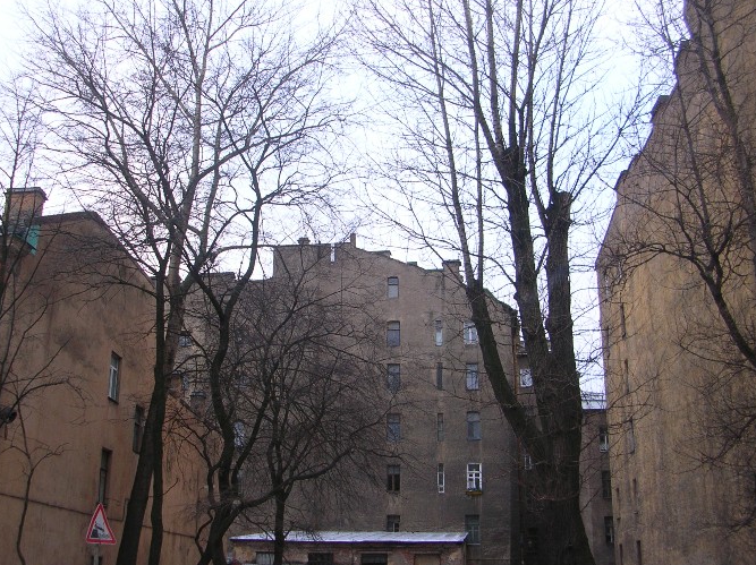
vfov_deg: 34.3
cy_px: 287
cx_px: 337
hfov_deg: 44.8
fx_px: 916
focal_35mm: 42
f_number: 2.8
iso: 50
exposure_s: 1/54.8
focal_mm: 5.8
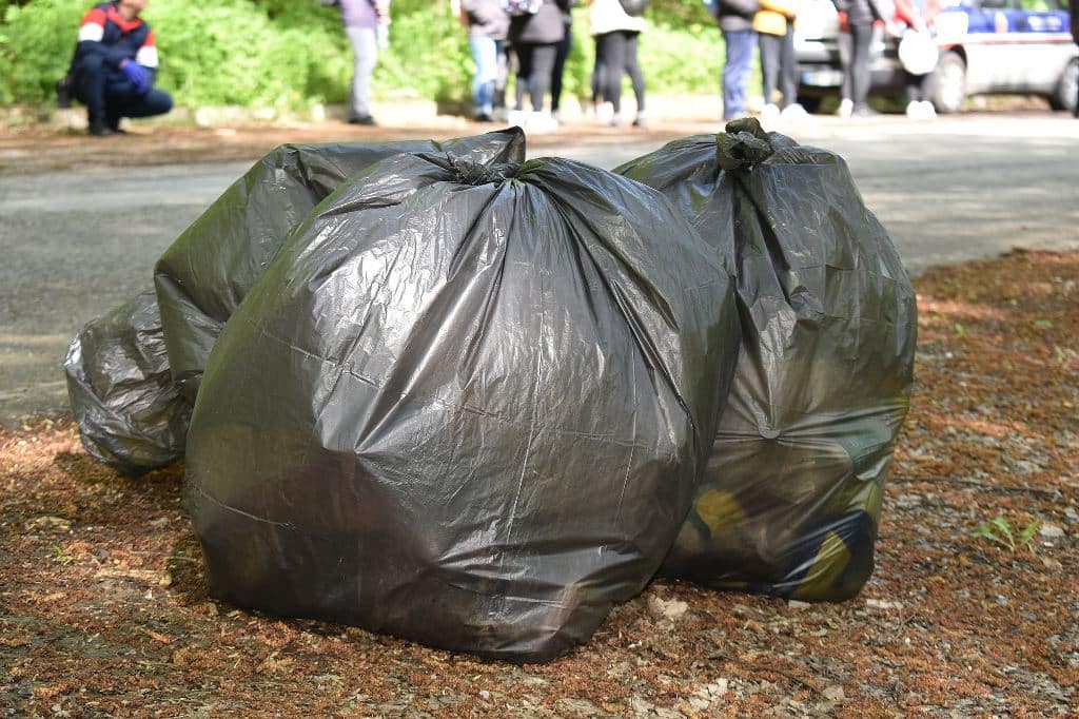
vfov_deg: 16.5
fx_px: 2472
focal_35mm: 82
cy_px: 360
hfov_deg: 24.6
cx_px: 540
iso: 360
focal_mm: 55
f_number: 5.6
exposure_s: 1/200
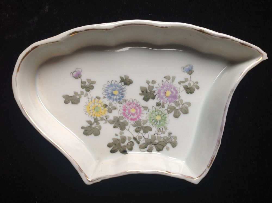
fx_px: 275
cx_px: 136
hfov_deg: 52.7
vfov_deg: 40.6
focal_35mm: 35
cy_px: 102
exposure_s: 1/40
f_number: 2.4
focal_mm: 4.28
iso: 50
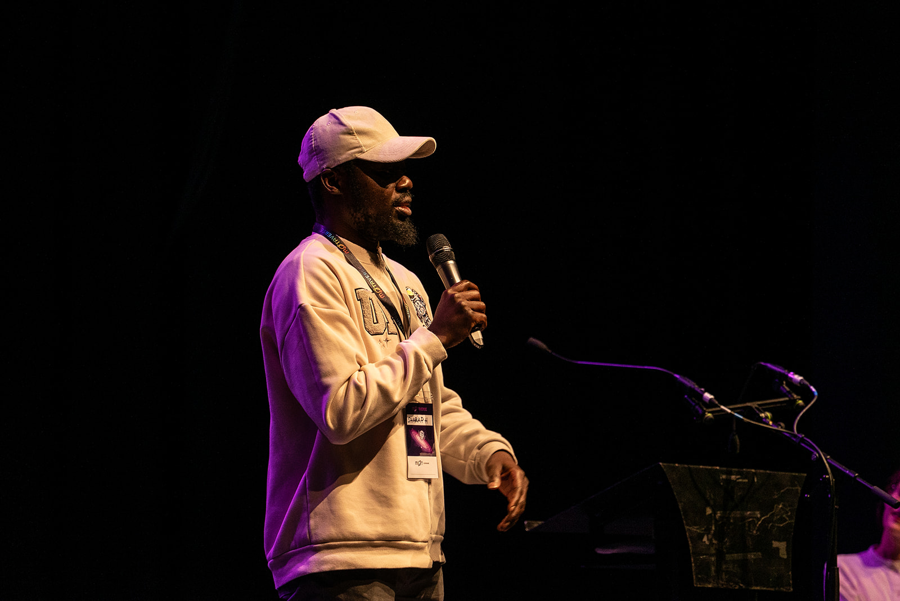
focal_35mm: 225
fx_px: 5628
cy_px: 300
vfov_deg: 6.1
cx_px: 450
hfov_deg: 9.1
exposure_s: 1/200
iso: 3200
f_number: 5.6
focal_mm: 225
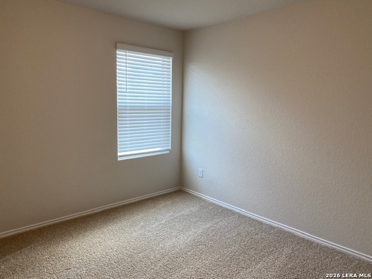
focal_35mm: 26
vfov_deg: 53.1
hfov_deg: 67.3
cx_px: 186
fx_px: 279
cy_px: 140
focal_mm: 4.25
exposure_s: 1/120
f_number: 1.8
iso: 100
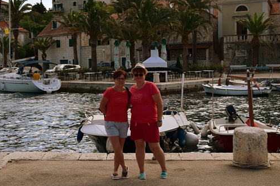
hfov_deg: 34.2
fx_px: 451
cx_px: 97
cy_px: 90
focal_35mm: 58
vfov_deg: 23.4
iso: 400
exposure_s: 1/200
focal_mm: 24
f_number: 10
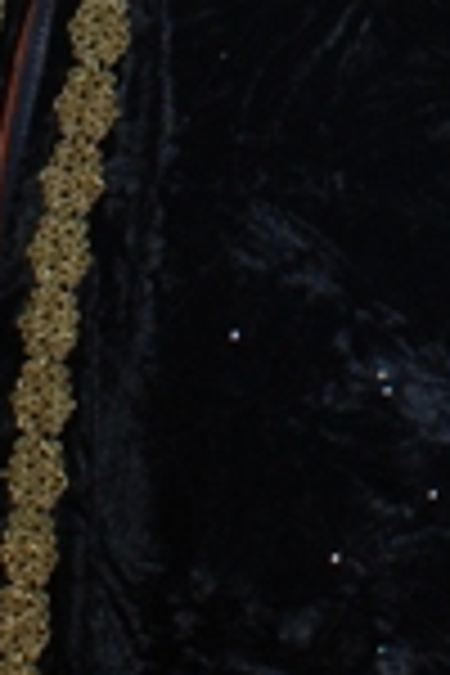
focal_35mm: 491
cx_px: 830
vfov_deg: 4.0
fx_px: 9206
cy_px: -1552
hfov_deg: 2.8
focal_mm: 48
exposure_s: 1/60
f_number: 4.8
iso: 200
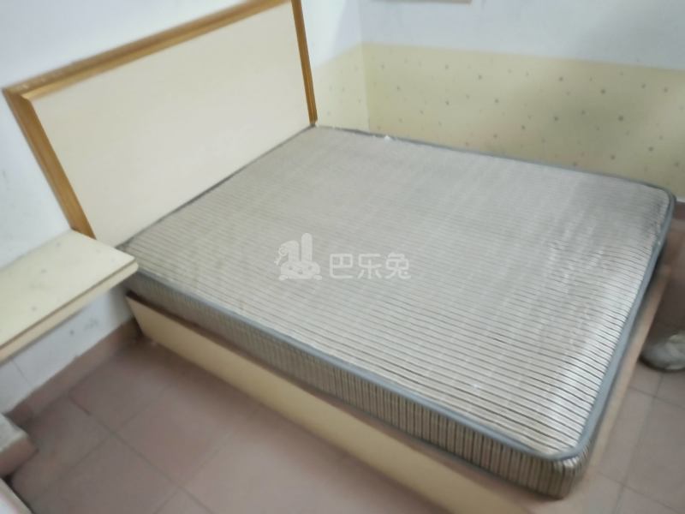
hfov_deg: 69.4
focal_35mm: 25
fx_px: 495
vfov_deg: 54.9
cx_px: 342
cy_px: 257
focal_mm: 4.28
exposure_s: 1/25
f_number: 1.7
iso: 581
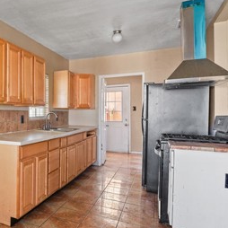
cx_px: -14
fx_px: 224
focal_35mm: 30
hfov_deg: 43.6
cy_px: 122
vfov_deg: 54.0
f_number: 18
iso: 125
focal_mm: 14
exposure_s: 2.5
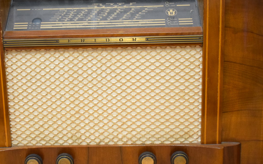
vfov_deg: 19.4
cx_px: 102
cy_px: 69
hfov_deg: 30.5
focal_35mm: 67
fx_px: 480
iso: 2500
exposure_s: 1/125
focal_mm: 32
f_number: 4.5
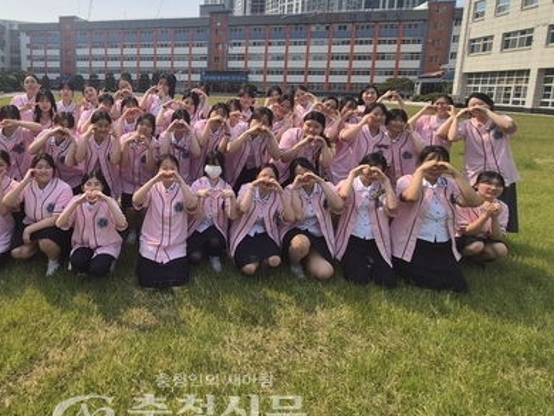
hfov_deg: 77.3
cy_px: 132
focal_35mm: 20
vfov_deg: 64.0
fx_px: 320
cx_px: 158
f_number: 2.2
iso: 50
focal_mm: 2.2
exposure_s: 1/5000
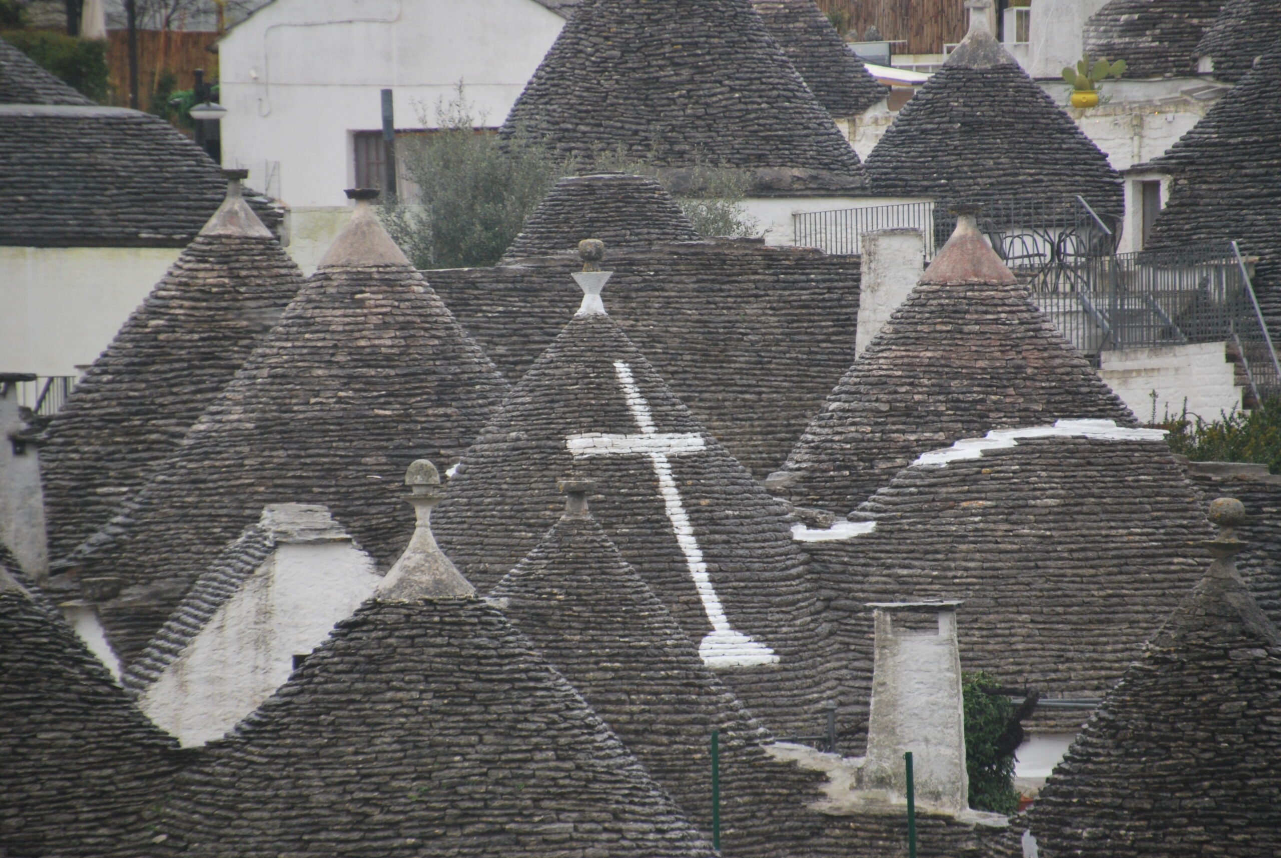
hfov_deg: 5.1
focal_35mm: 405
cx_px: 640
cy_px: 429
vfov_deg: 3.4
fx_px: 14429
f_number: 6.3
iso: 400
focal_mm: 270
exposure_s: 1/500
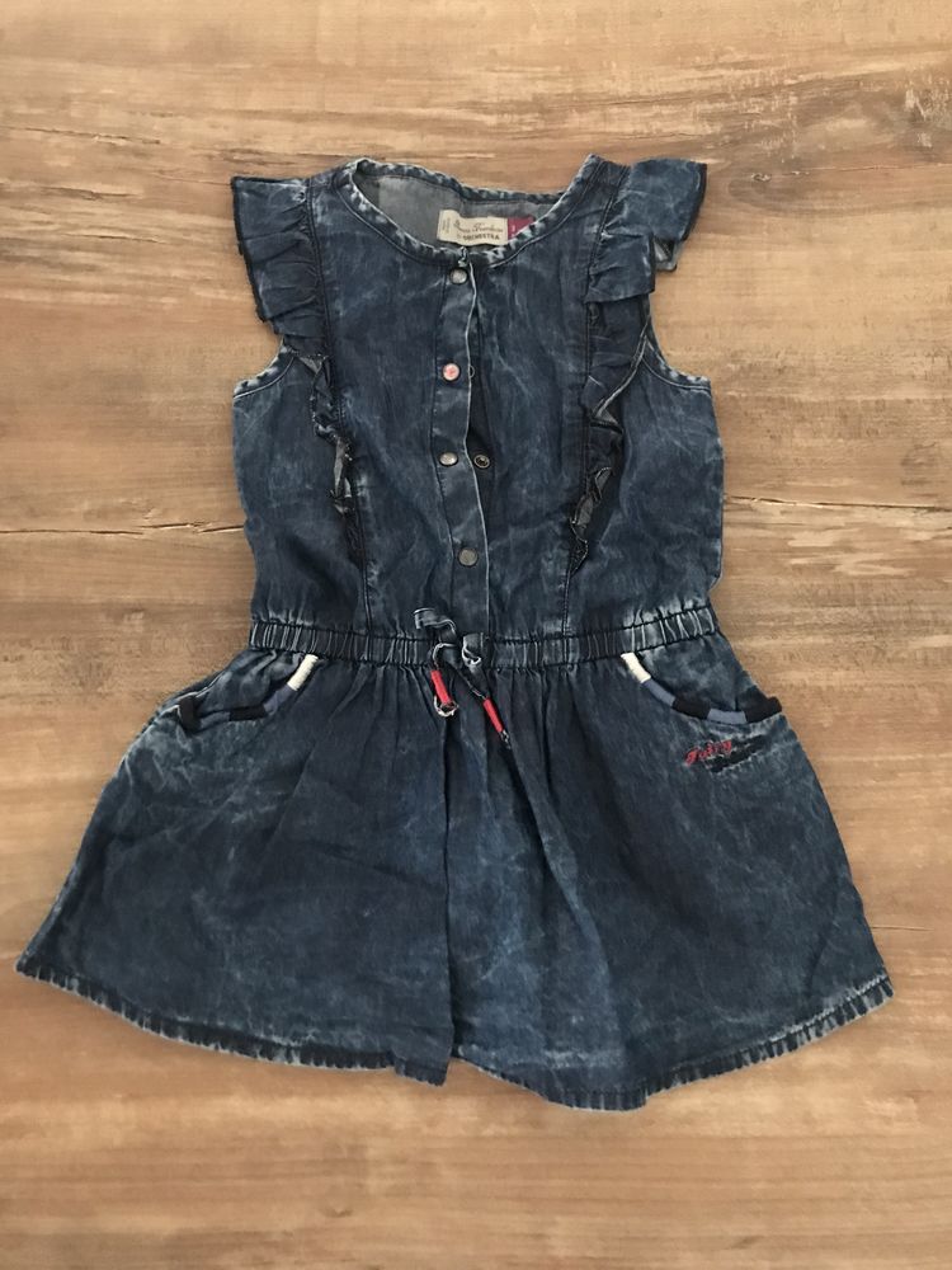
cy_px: 635
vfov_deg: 63.4
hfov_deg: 49.7
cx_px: 476
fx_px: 1027
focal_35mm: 28
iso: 125
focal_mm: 3.99
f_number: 1.8
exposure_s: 1/4
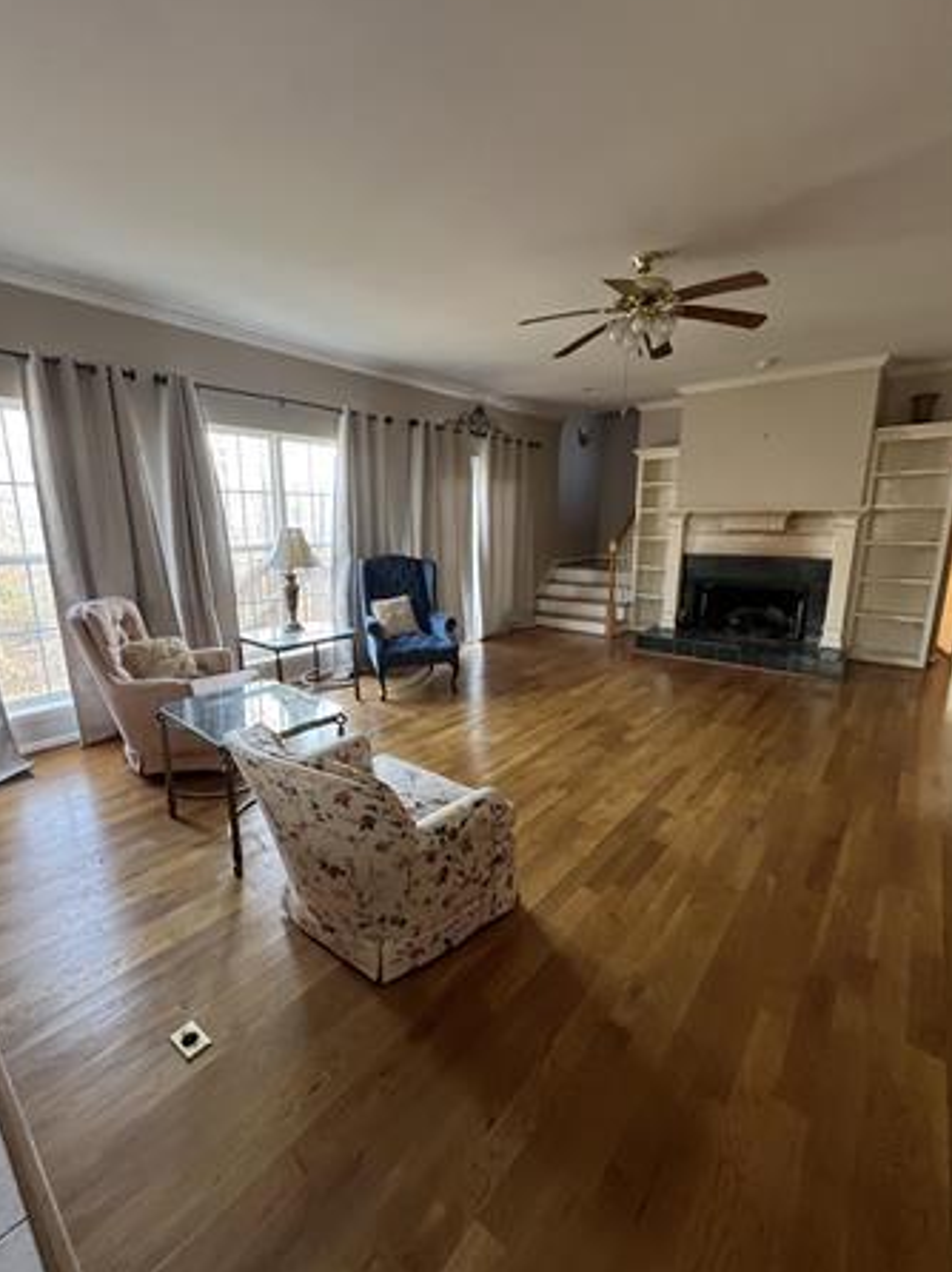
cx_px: 456
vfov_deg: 102.1
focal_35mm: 14
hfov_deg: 85.6
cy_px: 639
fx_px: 514
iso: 320
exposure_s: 1/60
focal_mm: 1.57
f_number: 1.8
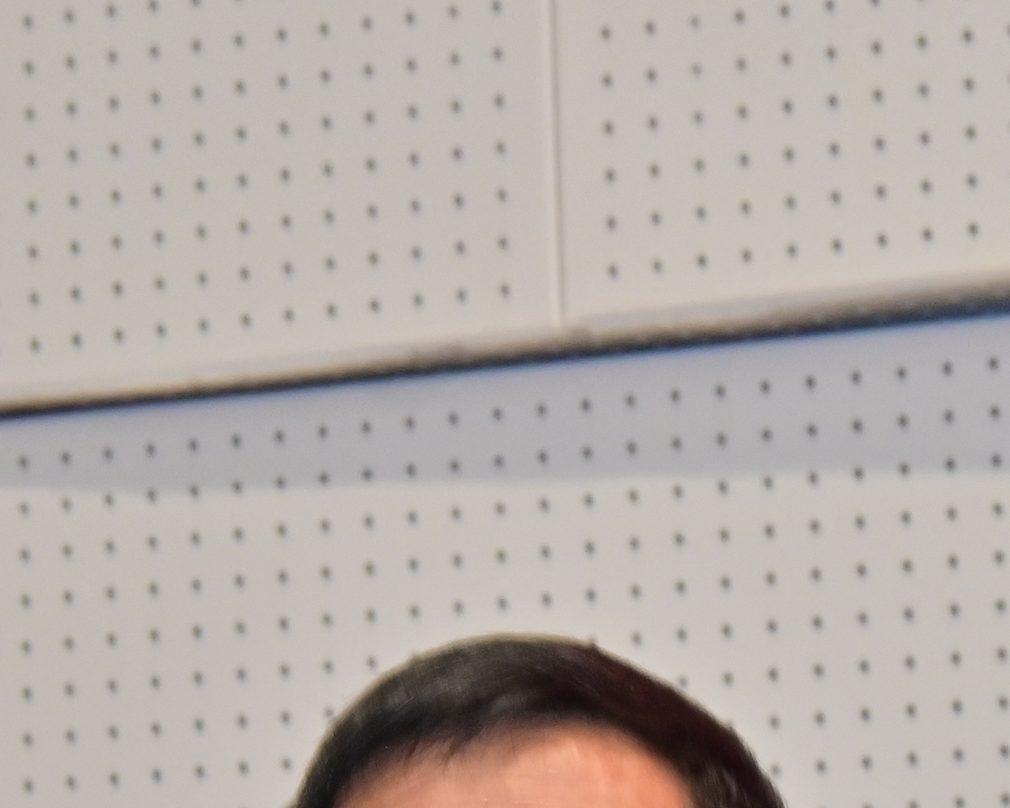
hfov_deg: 6.5
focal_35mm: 296
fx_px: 8847
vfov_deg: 5.2
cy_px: 1412
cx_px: 447
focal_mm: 50
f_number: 6.3
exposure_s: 1/60
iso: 500
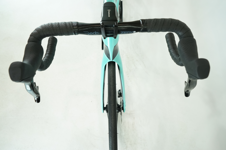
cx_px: 113
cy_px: 75
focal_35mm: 28
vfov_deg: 46.4
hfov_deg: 65.5
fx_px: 176
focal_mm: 28
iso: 1600
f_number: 5.6
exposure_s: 1/200
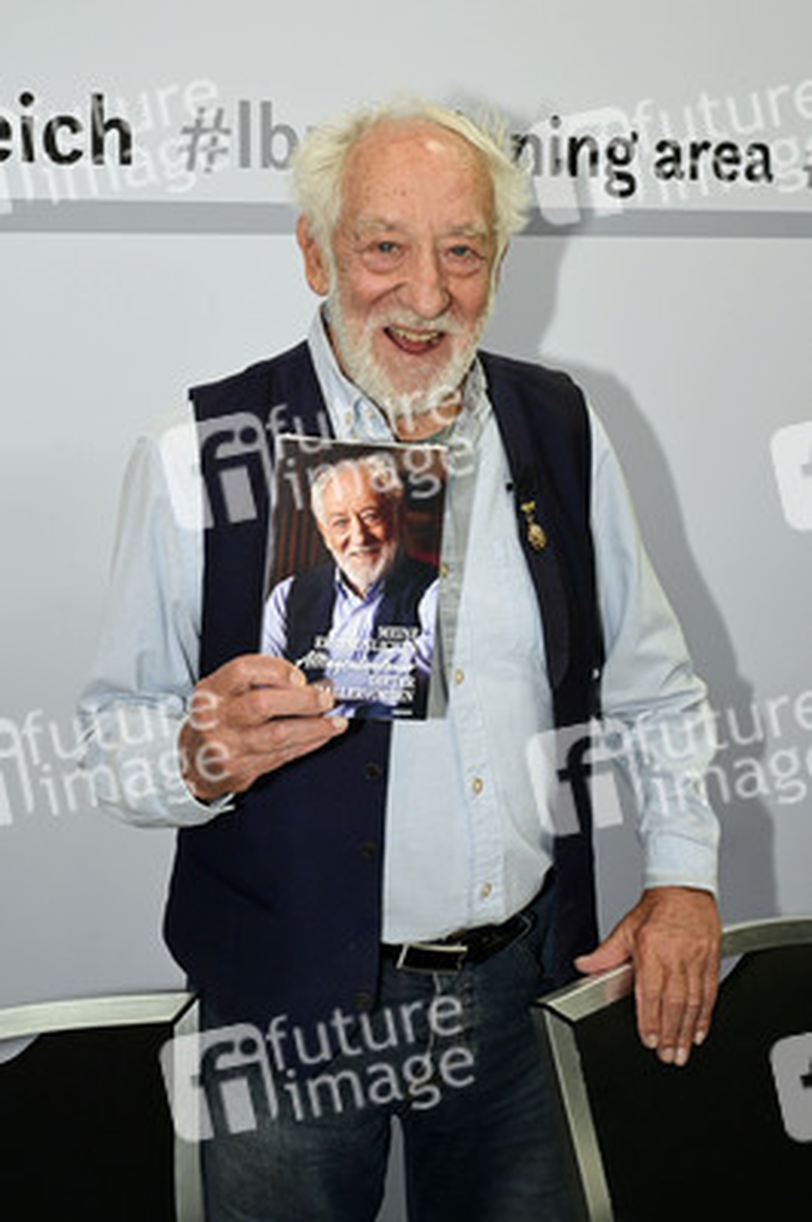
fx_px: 1288
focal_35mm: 38
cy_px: 611
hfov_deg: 35.0
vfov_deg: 50.7
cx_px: 406
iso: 2000
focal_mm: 38
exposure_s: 1/125
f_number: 7.1
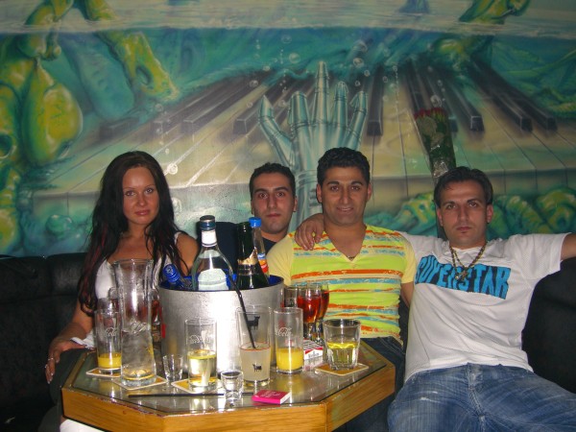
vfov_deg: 37.7
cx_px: 288
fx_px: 632
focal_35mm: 38
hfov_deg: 49.0
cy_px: 216
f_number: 2.8
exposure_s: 1/60
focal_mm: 7.9
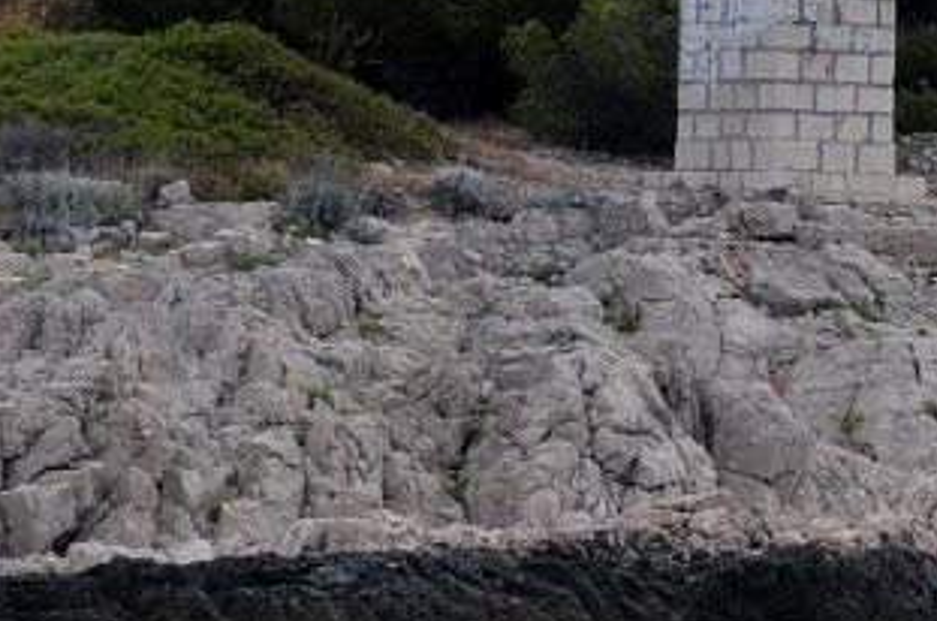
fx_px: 12520
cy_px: 288
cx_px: 393
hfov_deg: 4.3
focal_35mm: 482
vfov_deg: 2.8
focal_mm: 100
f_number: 4.5
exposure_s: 1/2500
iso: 320
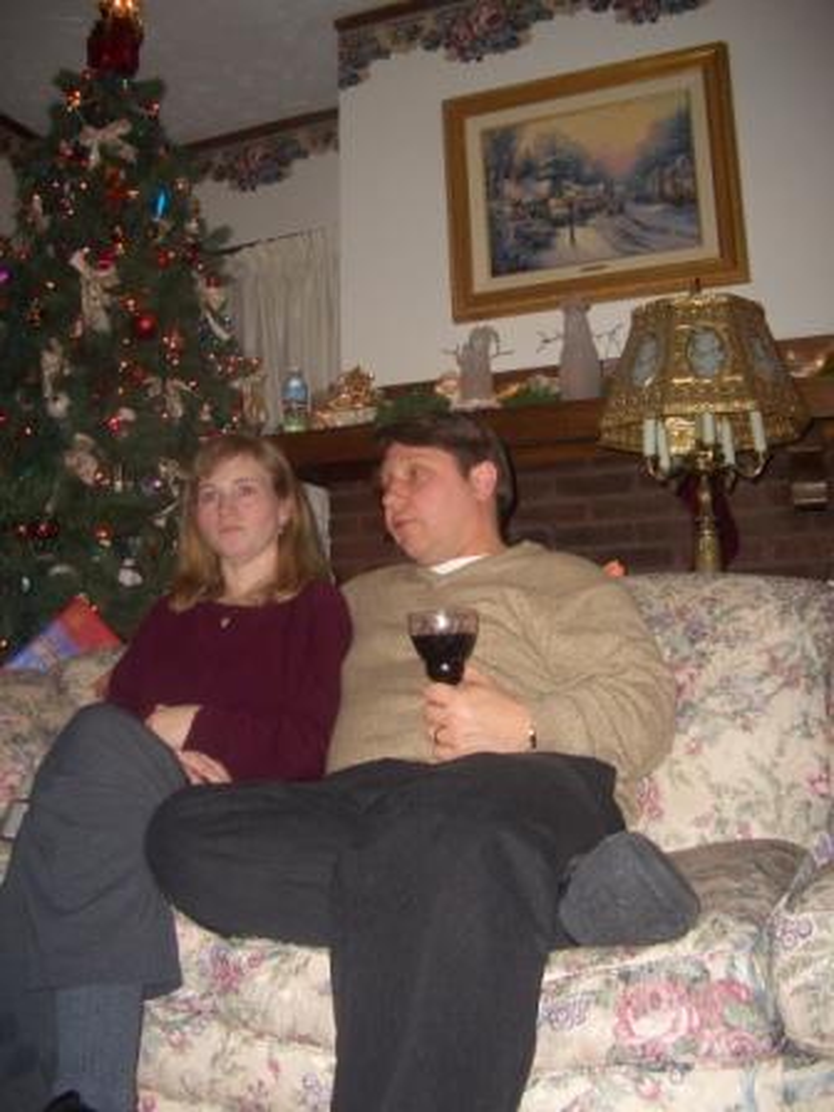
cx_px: 417
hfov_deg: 40.7
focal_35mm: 35
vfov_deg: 52.6
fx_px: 1124
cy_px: 556
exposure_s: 1/60
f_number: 2.6
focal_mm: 5.8
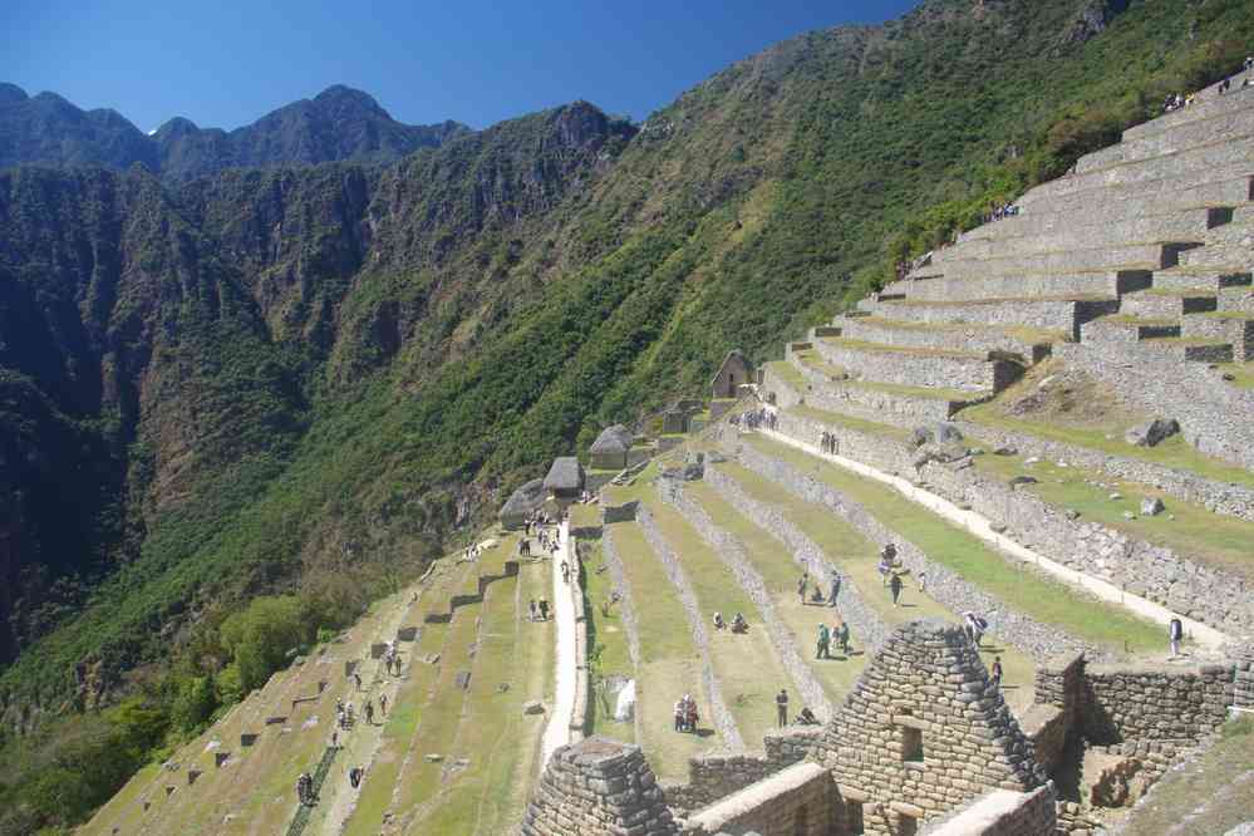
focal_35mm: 30
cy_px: 418
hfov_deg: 61.9
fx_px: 1045
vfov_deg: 43.6
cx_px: 627
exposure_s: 1/50
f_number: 11
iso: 200
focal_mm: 20
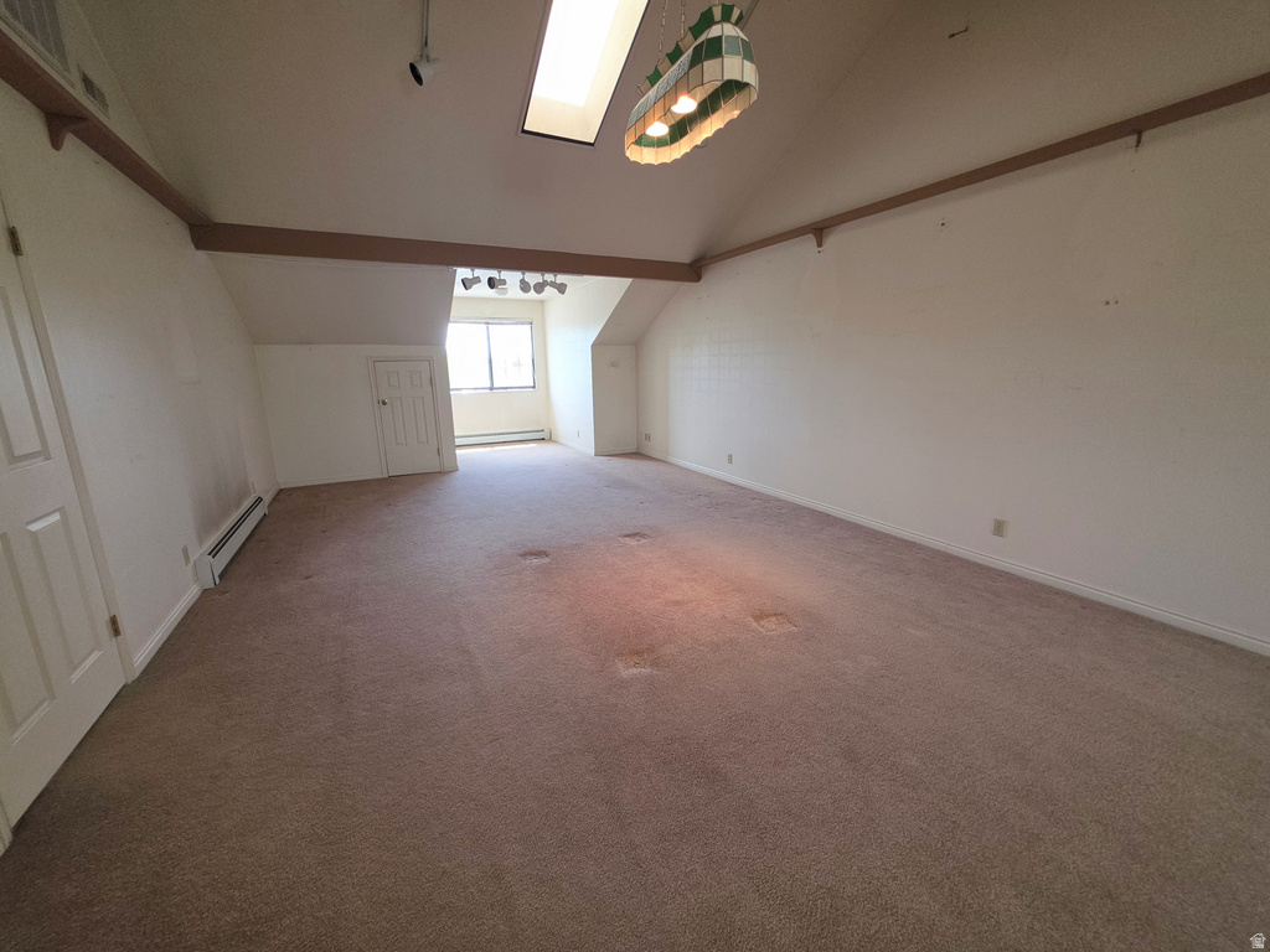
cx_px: 635
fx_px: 477
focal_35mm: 13
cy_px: 476
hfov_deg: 106.2
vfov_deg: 89.9
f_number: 1.9
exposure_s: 1/60
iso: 40
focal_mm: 2.2
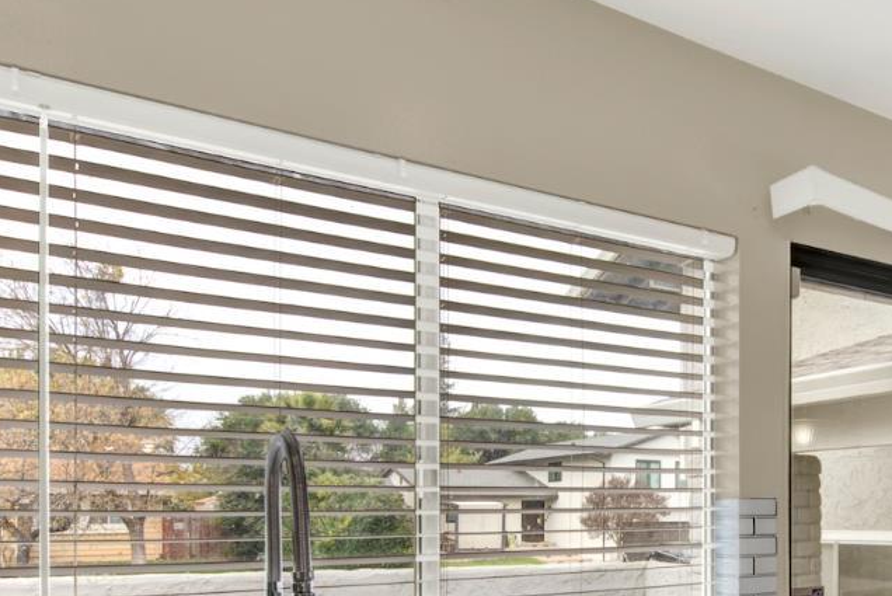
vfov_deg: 37.9
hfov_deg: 54.5
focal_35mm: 33
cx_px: 669
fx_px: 818
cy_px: 515
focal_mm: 14
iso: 100
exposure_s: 1/13
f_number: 14
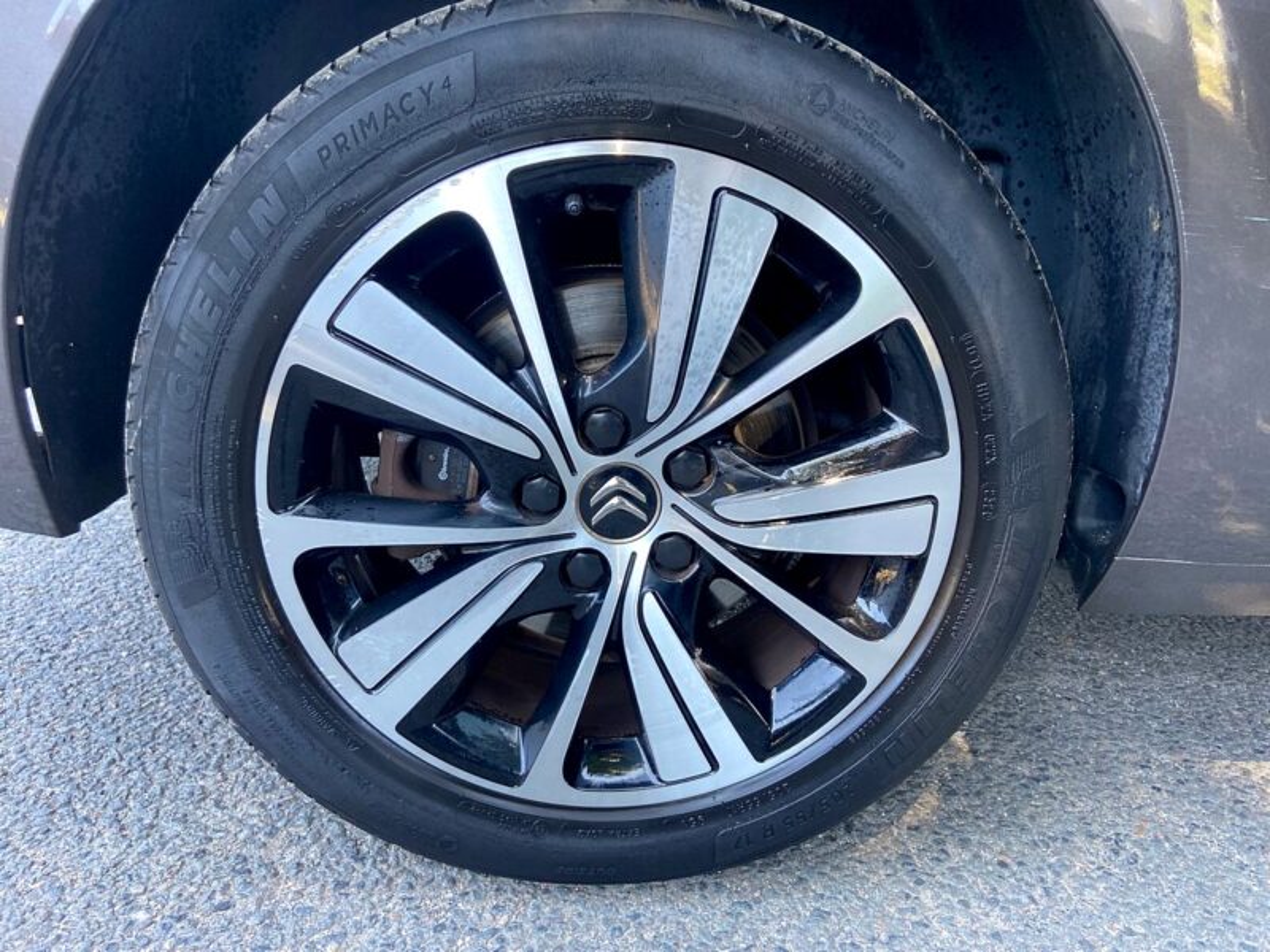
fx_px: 954
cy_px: 476
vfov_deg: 53.1
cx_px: 635
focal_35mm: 26
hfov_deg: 67.3
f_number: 1.8
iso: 64
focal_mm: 4.25
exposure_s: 1/121
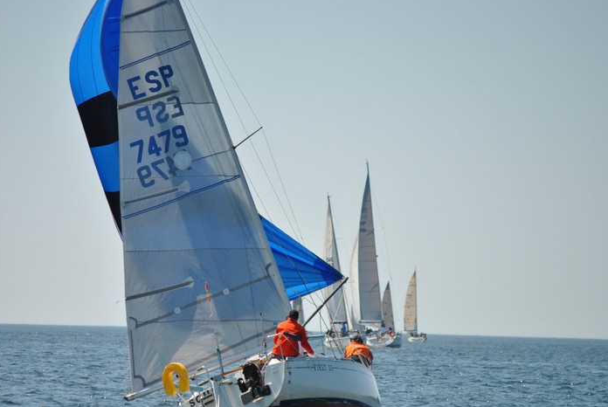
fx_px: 5225
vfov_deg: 4.5
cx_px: 259
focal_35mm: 309
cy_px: 259
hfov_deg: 6.7
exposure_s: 1/1250
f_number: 5.3
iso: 200
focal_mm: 160
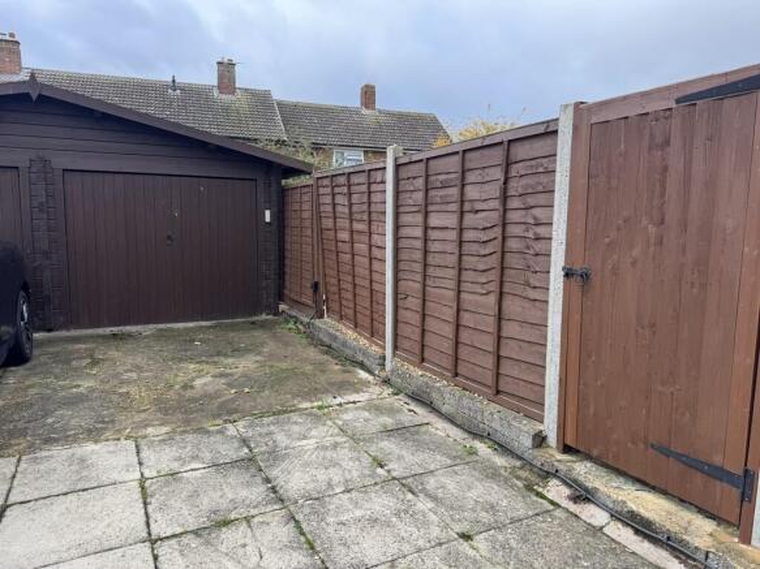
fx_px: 527
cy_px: 284
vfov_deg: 56.8
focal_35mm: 24
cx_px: 380
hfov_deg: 71.6
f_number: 1.78
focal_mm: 6.76
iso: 80
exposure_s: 1/730
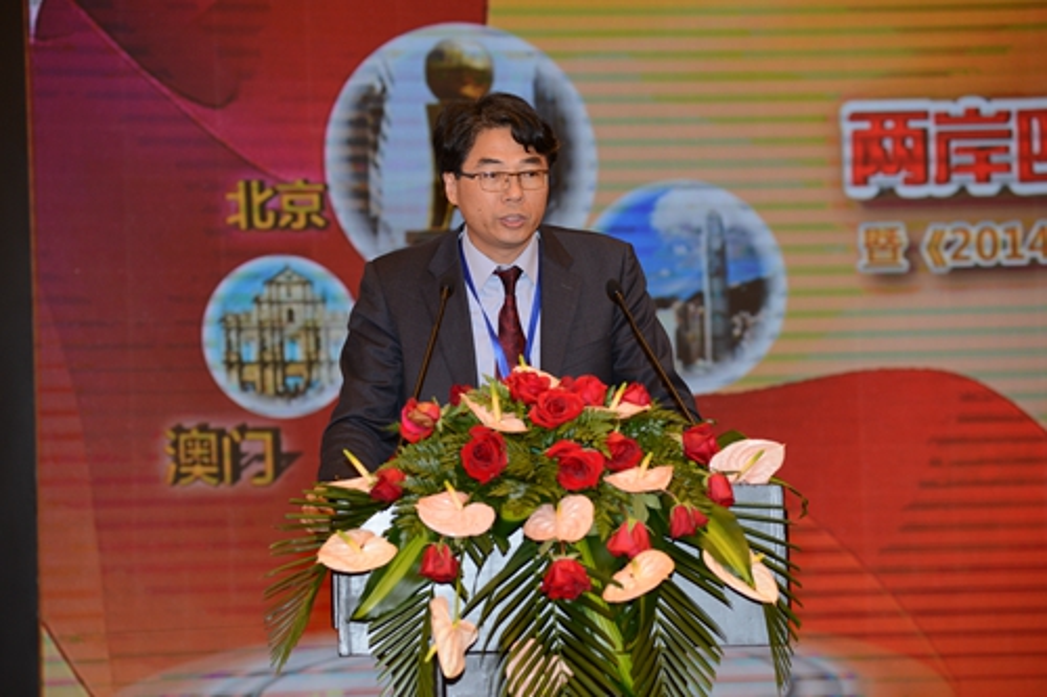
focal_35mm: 125
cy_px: 348
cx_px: 524
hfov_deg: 16.4
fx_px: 3634
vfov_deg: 11.0
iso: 640
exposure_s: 1/200
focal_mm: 125
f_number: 4
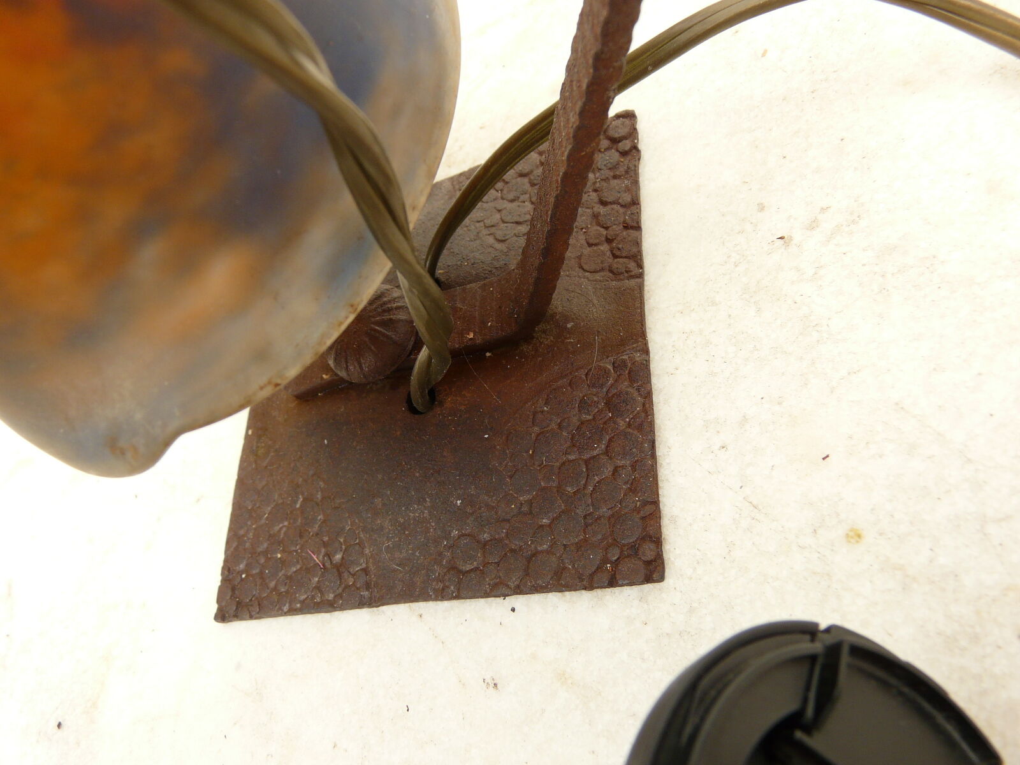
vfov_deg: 49.7
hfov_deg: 63.4
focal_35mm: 28
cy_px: 382
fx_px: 825
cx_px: 510
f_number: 3.6
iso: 100
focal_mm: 4.6
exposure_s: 1/100
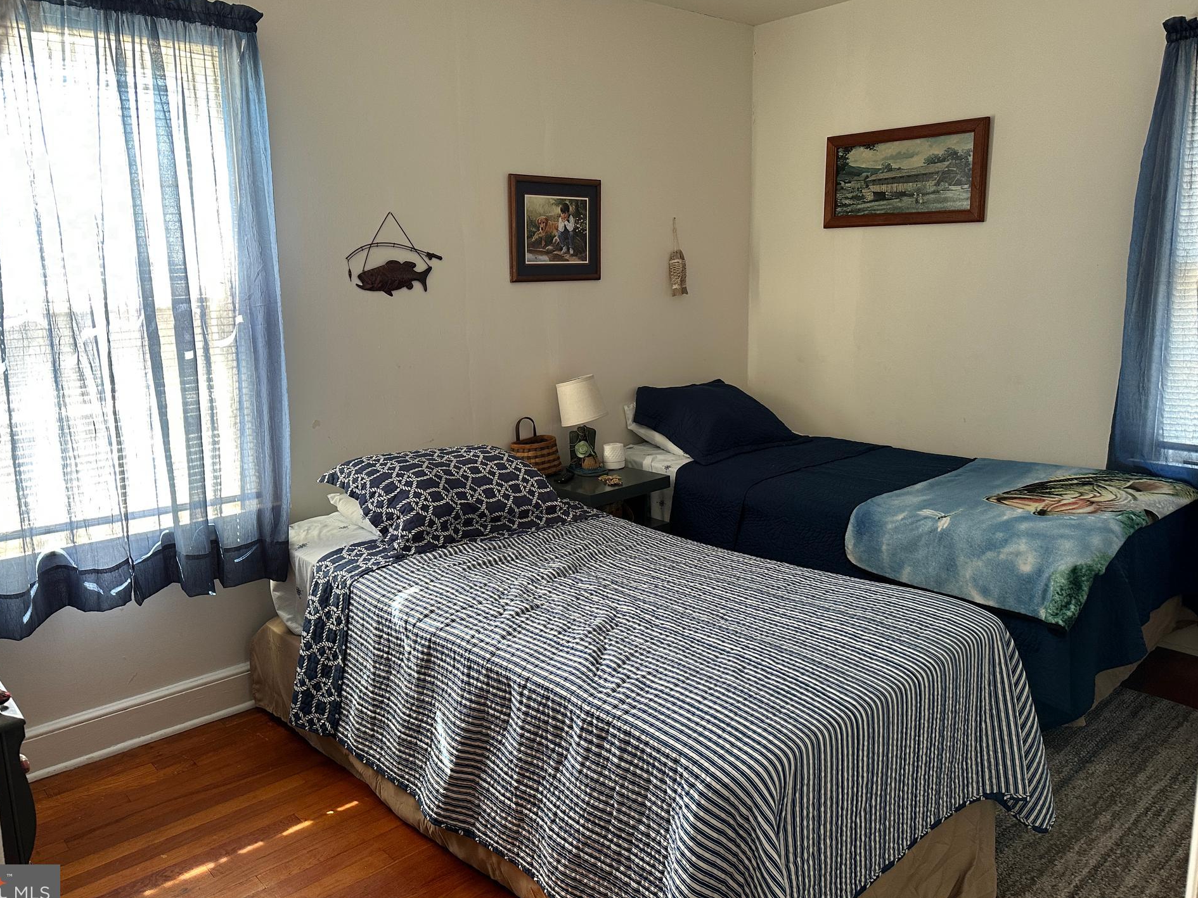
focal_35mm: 26
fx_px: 900
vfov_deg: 53.1
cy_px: 430
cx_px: 551
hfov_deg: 67.2
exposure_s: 1/121
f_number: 1.78
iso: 200
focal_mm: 6.86
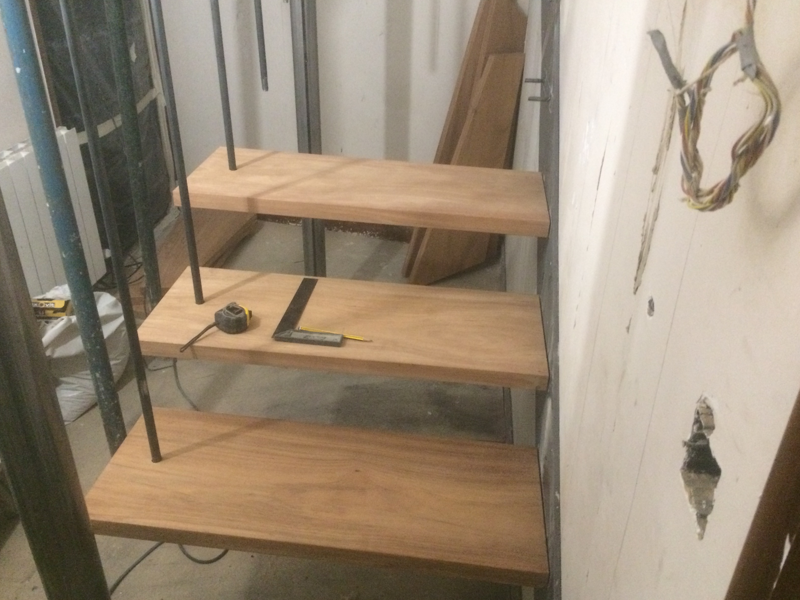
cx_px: 395
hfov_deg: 60.0
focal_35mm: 30
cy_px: 304
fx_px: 693
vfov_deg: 46.8
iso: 400
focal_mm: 4.15
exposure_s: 1/17
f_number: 2.2
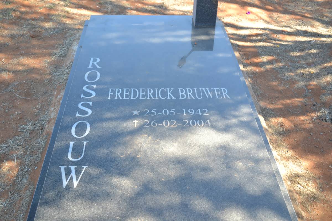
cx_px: 166
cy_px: 110
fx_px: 360
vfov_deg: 34.2
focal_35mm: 39
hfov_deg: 49.6
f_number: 4.2
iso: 400
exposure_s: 1/80
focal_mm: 26
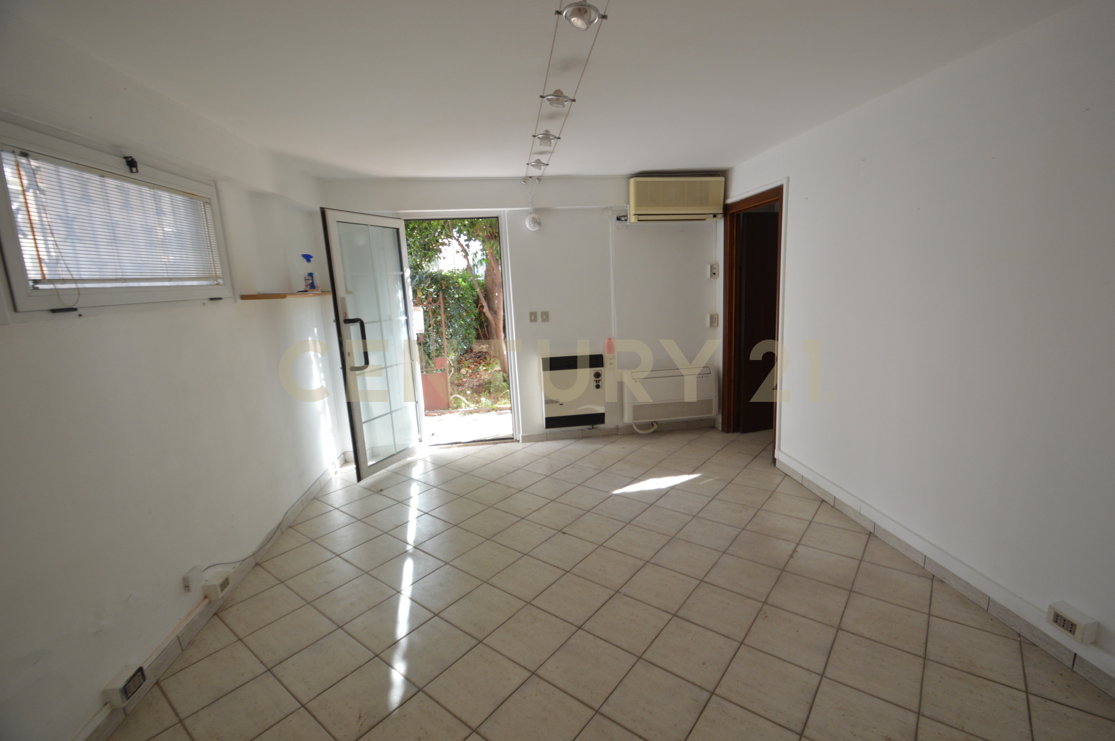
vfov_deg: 77.2
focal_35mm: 15
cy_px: 370
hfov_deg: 100.4
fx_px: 464
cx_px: 558
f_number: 4.5
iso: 400
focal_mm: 10
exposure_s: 1/80
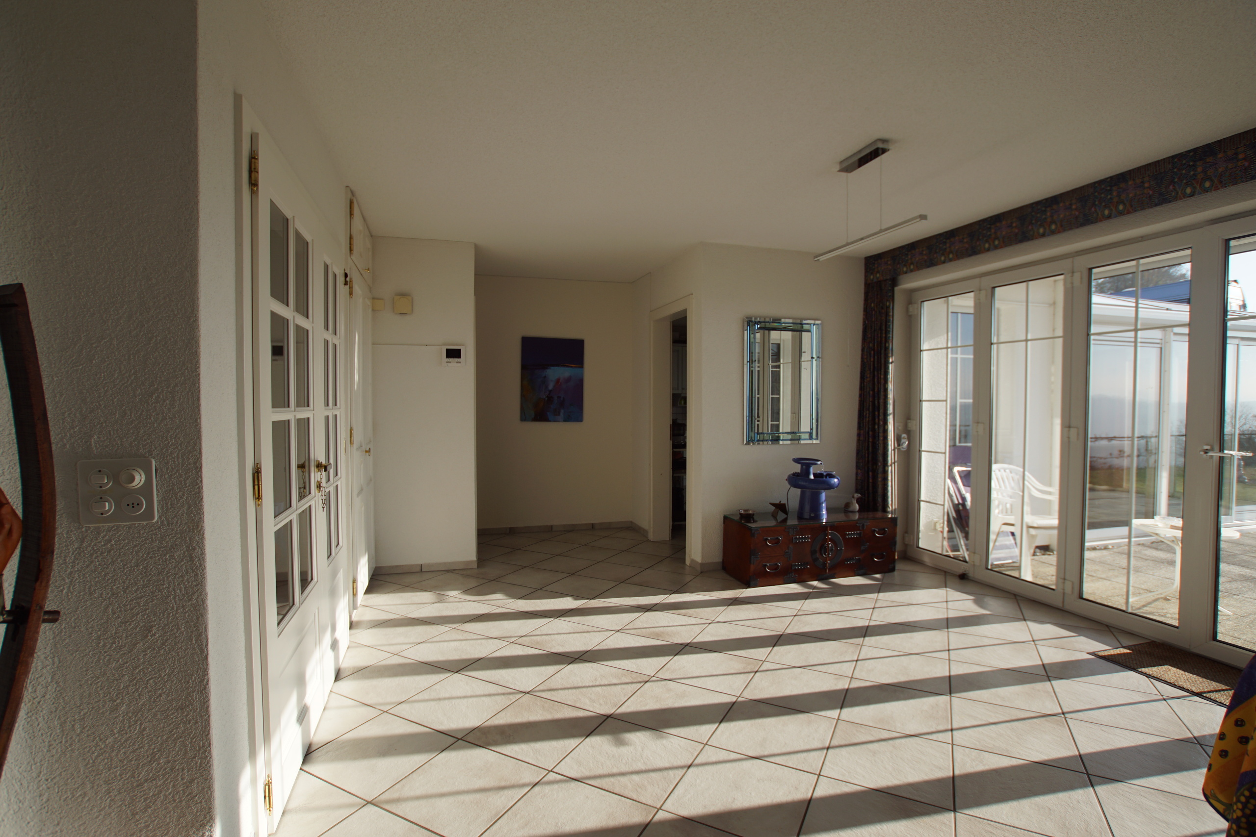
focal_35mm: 16
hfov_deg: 95.0
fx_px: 576
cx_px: 628
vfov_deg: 72.1
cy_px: 418
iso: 100
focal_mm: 11
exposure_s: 1/250
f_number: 5.6
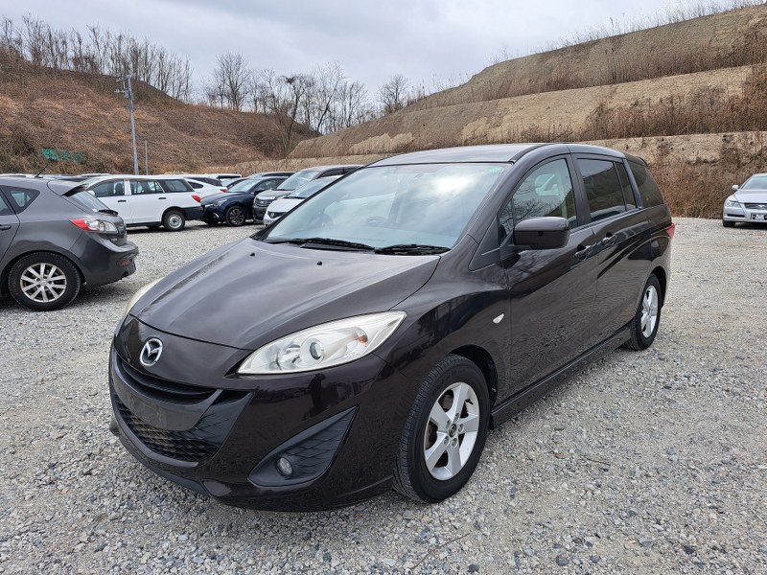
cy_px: 288
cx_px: 384
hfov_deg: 71.6
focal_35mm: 24
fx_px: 532
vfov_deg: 56.8
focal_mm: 5.23
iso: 50
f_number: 1.8
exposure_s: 1/1031
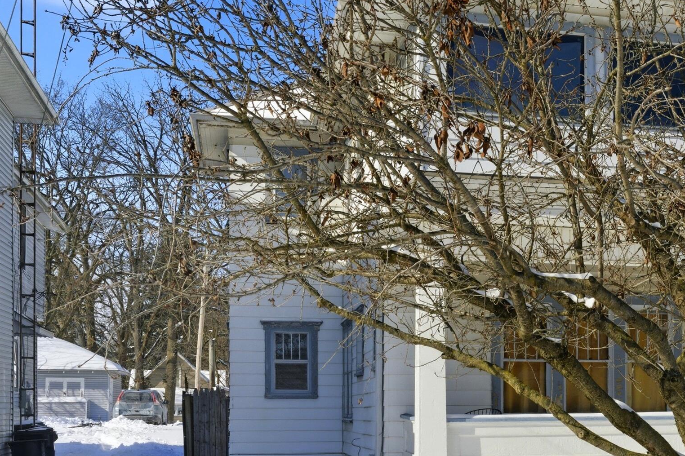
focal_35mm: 63
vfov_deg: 21.4
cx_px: 664
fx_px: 1198
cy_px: 330
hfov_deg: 30.0
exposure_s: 1/2000
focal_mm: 32
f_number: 11
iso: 400
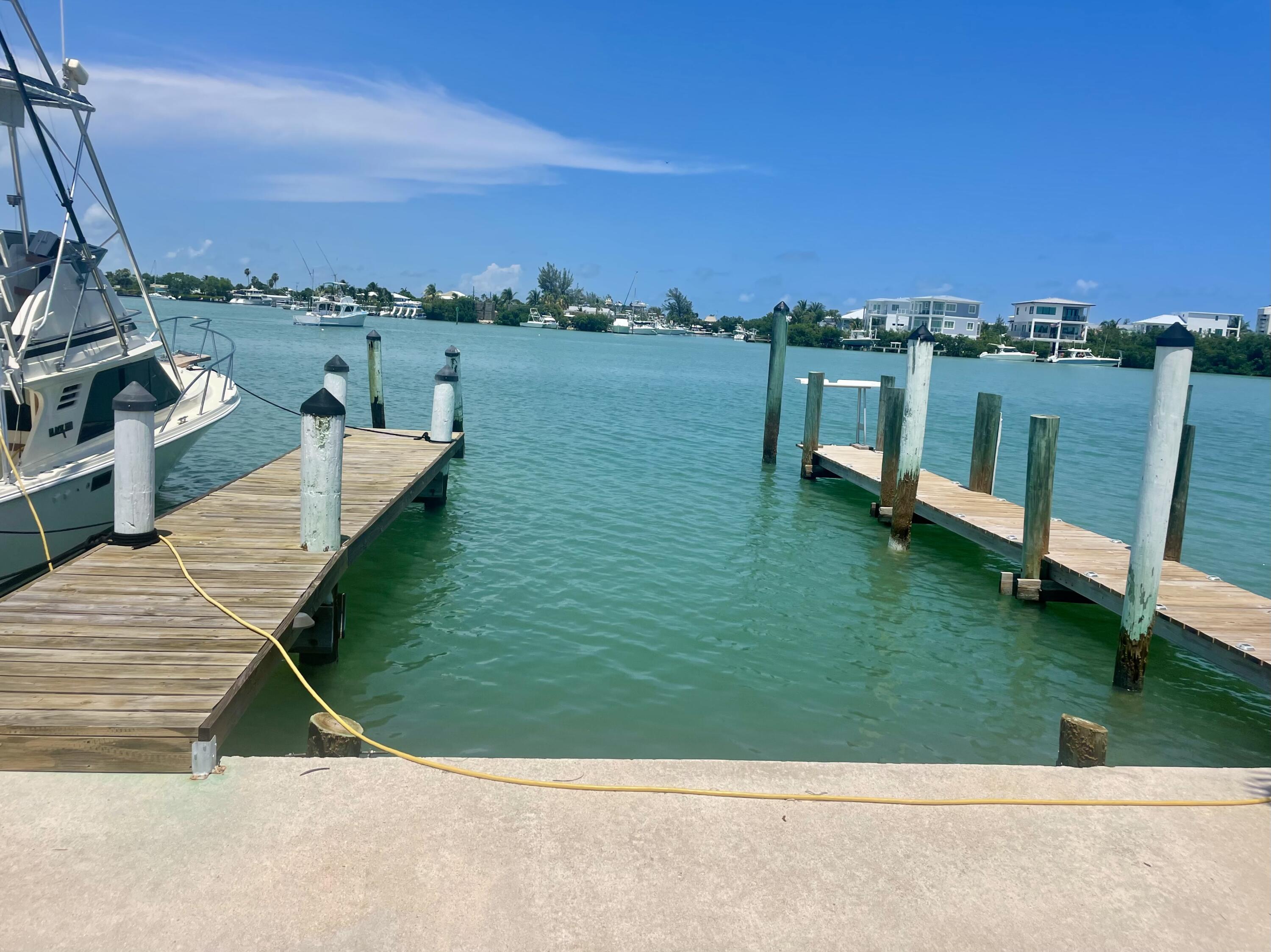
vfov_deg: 53.1
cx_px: 636
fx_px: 954
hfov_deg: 67.3
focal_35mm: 26
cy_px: 476
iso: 32
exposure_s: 1/7299
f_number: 1.6
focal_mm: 4.2
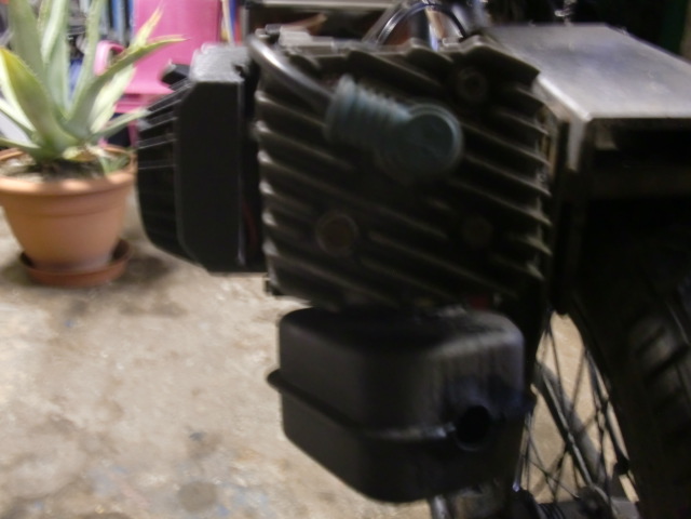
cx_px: 346
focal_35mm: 36
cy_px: 260
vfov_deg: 39.7
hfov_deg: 51.4
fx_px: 719
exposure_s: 1/6
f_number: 2.8
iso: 400
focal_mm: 6.3
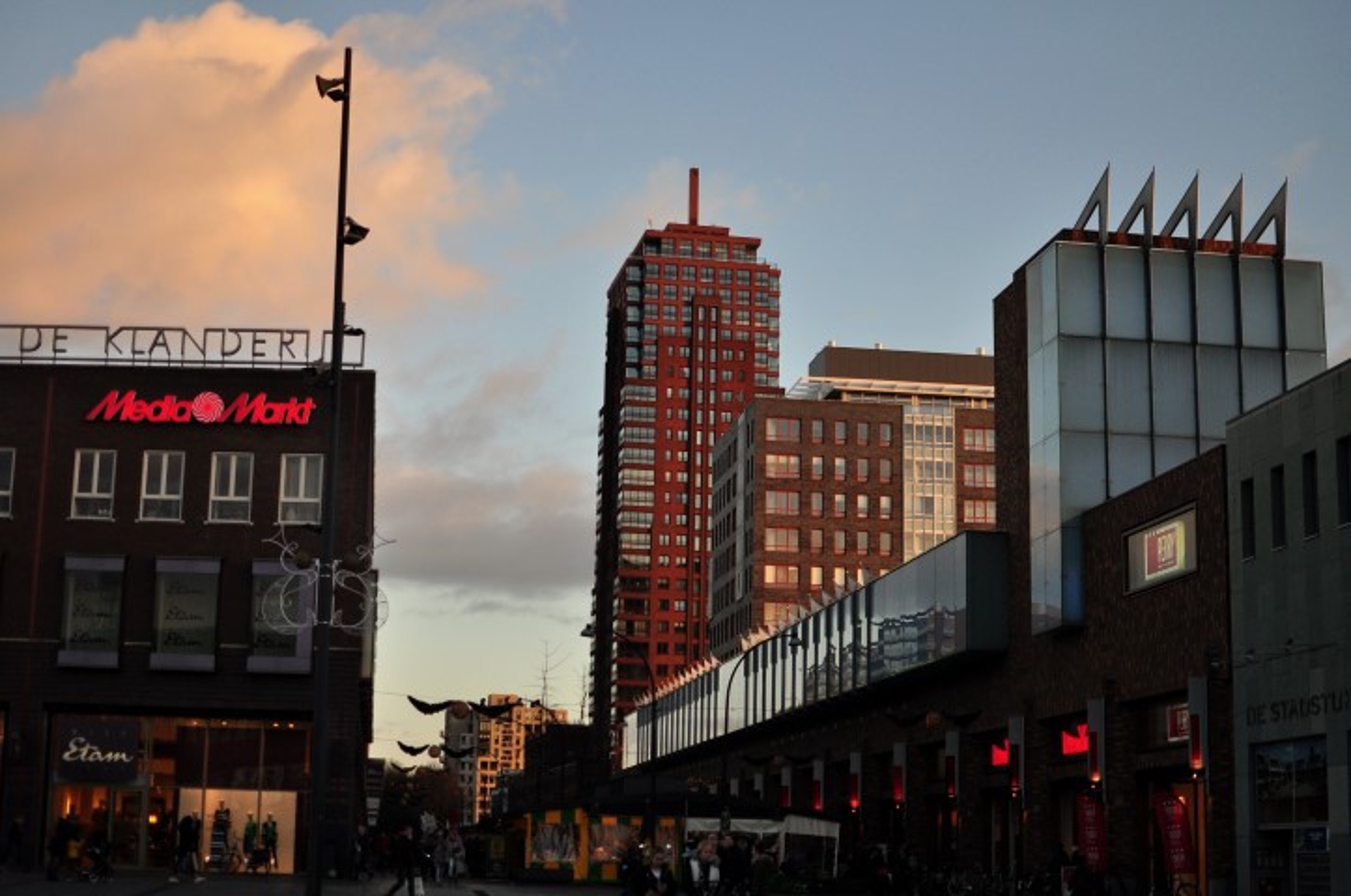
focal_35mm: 52
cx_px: 676
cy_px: 448
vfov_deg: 25.7
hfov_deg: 37.9
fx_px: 1968
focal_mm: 35
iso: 400
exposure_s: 1/4000
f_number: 2.2
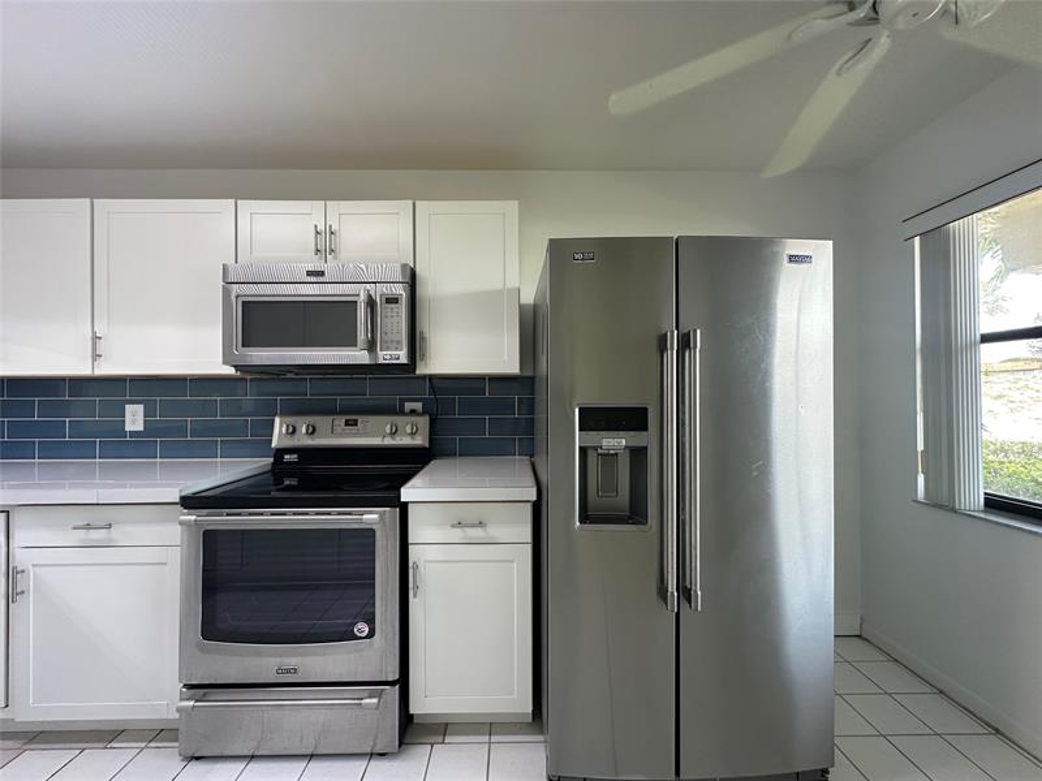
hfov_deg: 102.1
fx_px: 421
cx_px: 521
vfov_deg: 85.7
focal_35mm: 14
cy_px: 390
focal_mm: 2.22
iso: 200
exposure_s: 1/120
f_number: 2.2
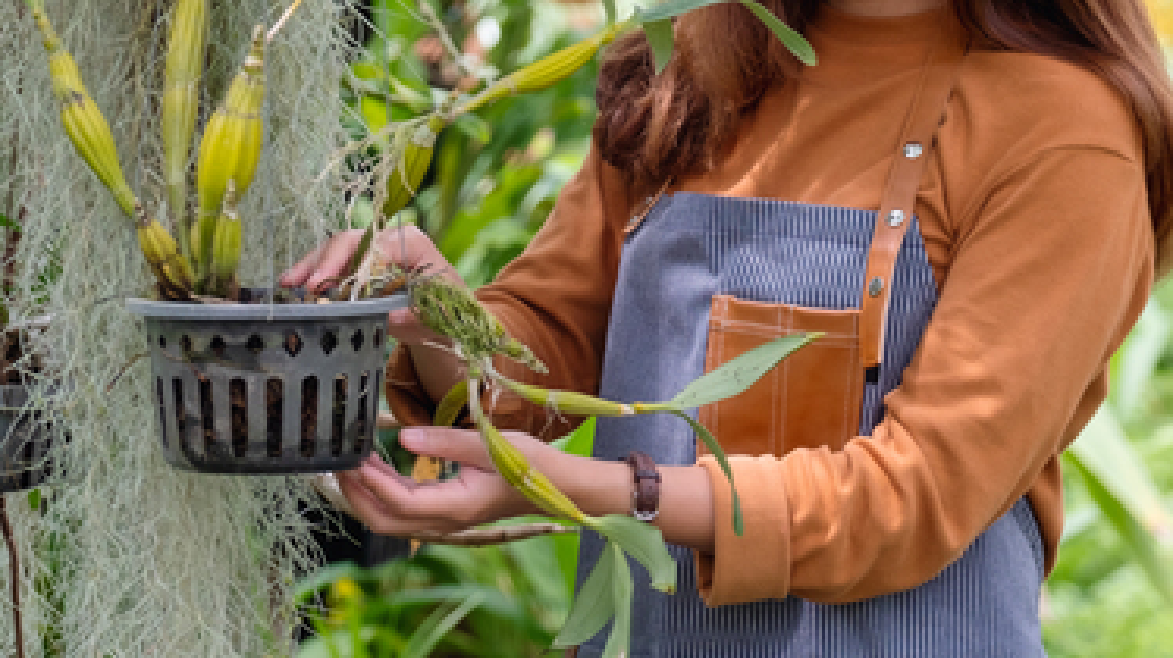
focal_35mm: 202
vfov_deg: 6.0
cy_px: 45
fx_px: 6280
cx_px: 536
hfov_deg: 10.7
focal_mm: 68.7
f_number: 2.8
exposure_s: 1/250
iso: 200
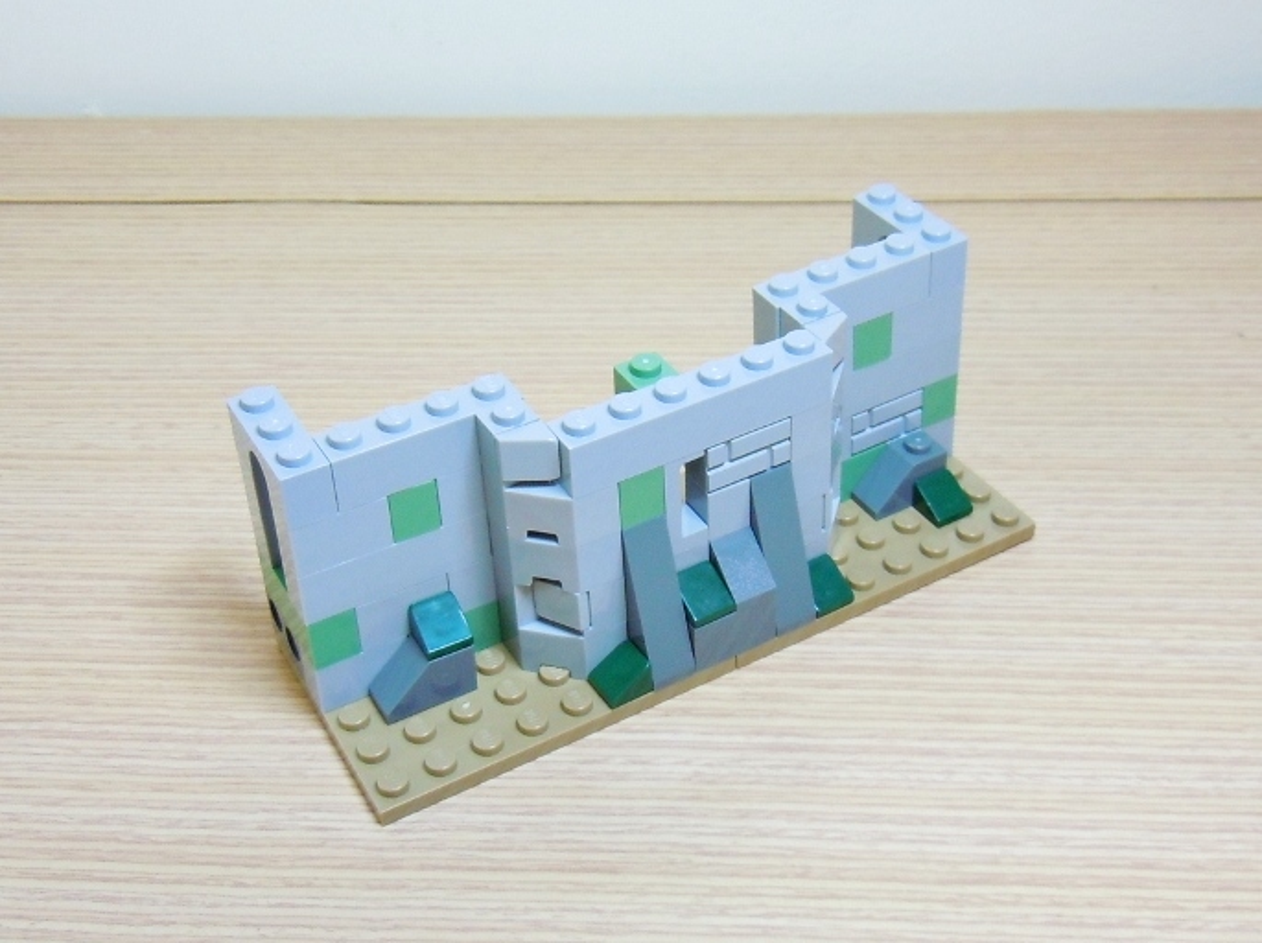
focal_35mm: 30
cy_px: 472
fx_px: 1092
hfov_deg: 60.0
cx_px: 631
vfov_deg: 46.7
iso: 200
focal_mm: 5.4
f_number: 3.5
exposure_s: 1/20
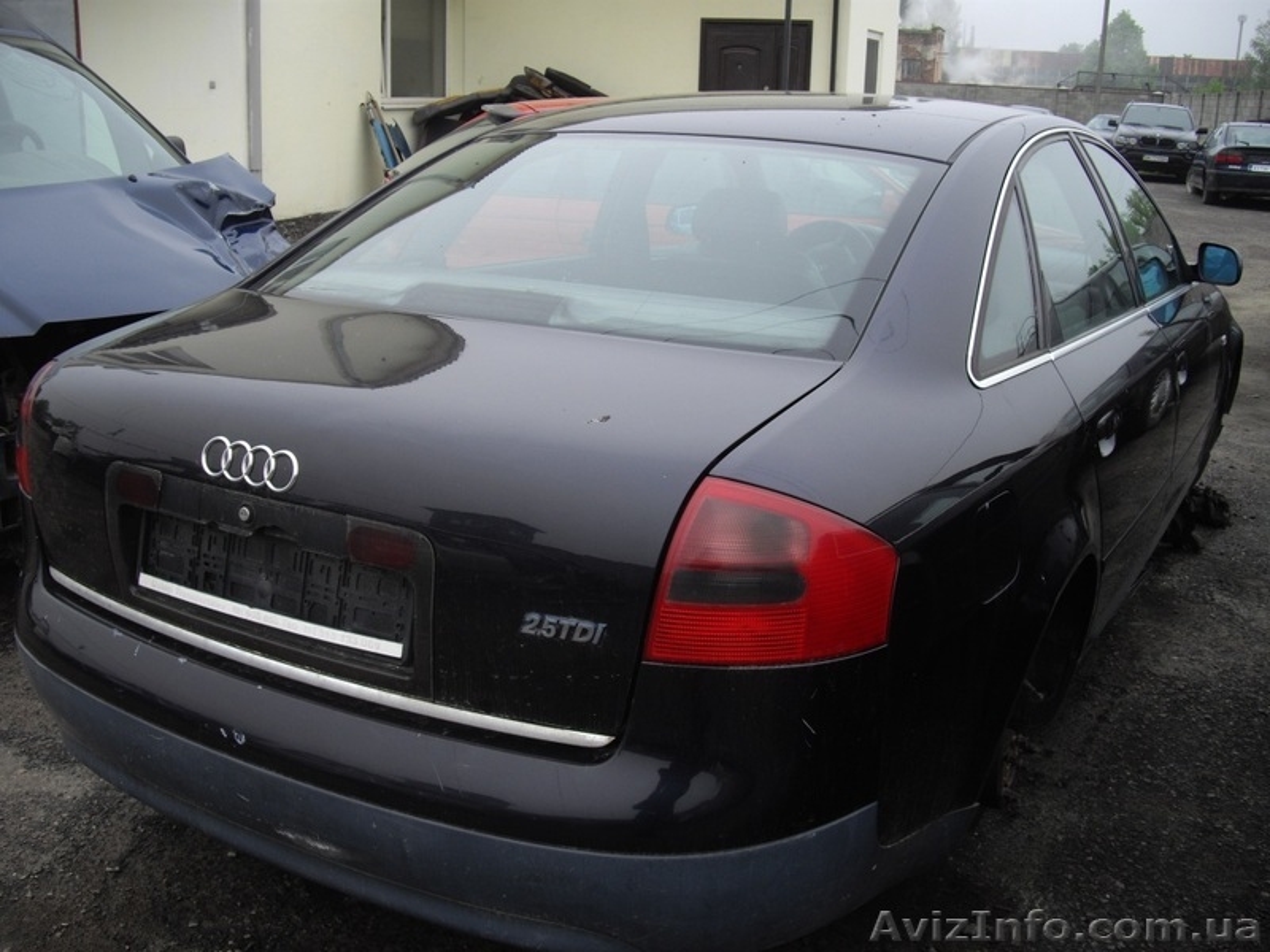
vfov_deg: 37.7
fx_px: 1394
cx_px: 635
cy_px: 476
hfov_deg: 49.0
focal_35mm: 38
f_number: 2.8
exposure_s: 1/250
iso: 64
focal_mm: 7.9
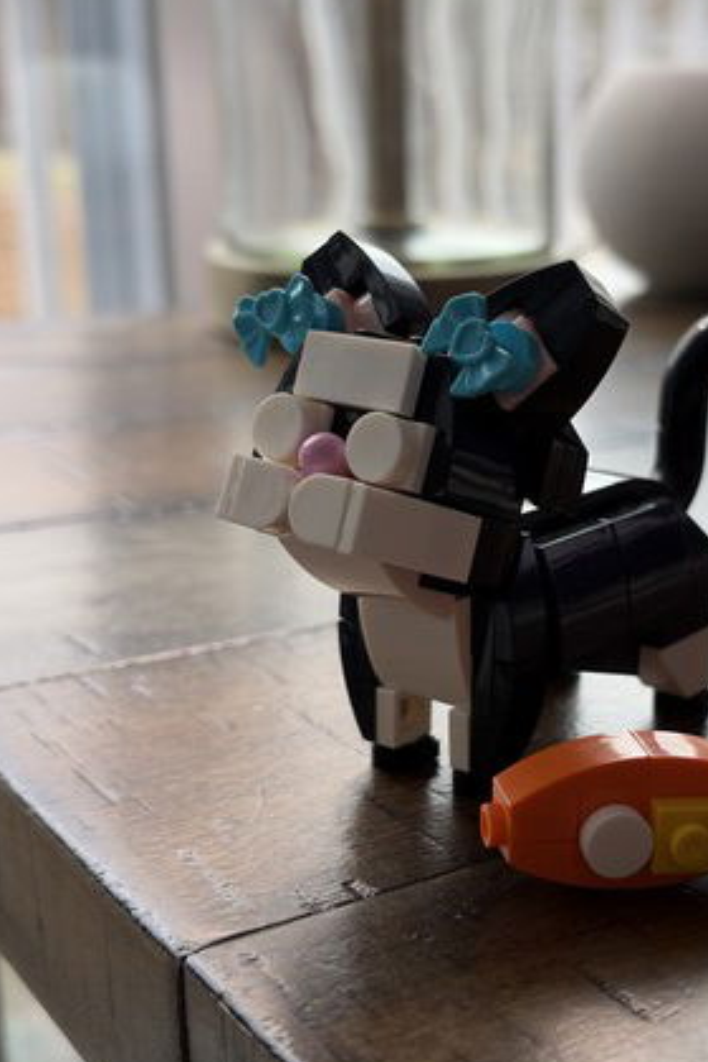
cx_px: 559
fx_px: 1534
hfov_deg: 25.6
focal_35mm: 52
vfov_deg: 38.1
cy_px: 604
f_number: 1.6
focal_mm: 5.96
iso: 40
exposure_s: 1/60
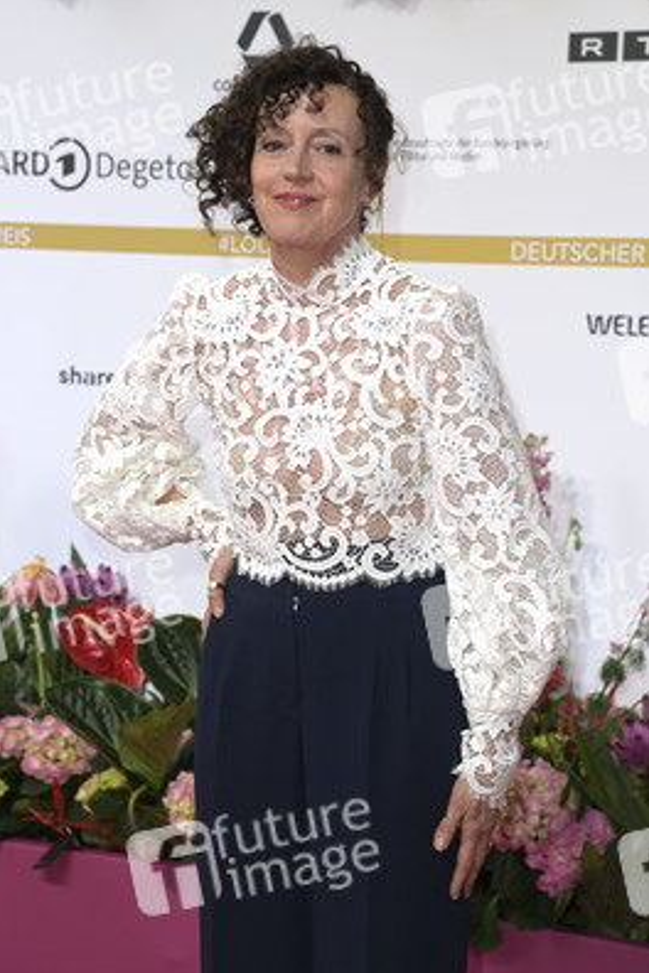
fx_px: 2677
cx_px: 324
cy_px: 489
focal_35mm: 99
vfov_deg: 20.6
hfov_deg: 13.8
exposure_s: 1/250
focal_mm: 98
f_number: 6.3
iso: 640
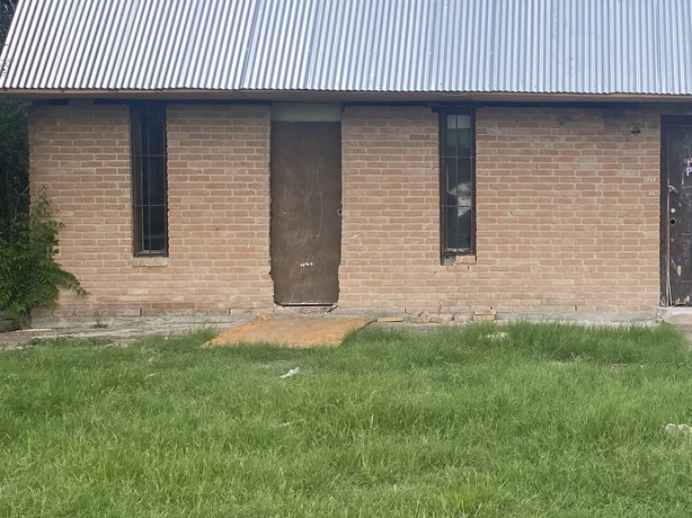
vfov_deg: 24.0
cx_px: 627
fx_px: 1219
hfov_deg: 30.3
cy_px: 234
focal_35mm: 61
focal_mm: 4.25
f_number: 1.8
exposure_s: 1/673
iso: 32
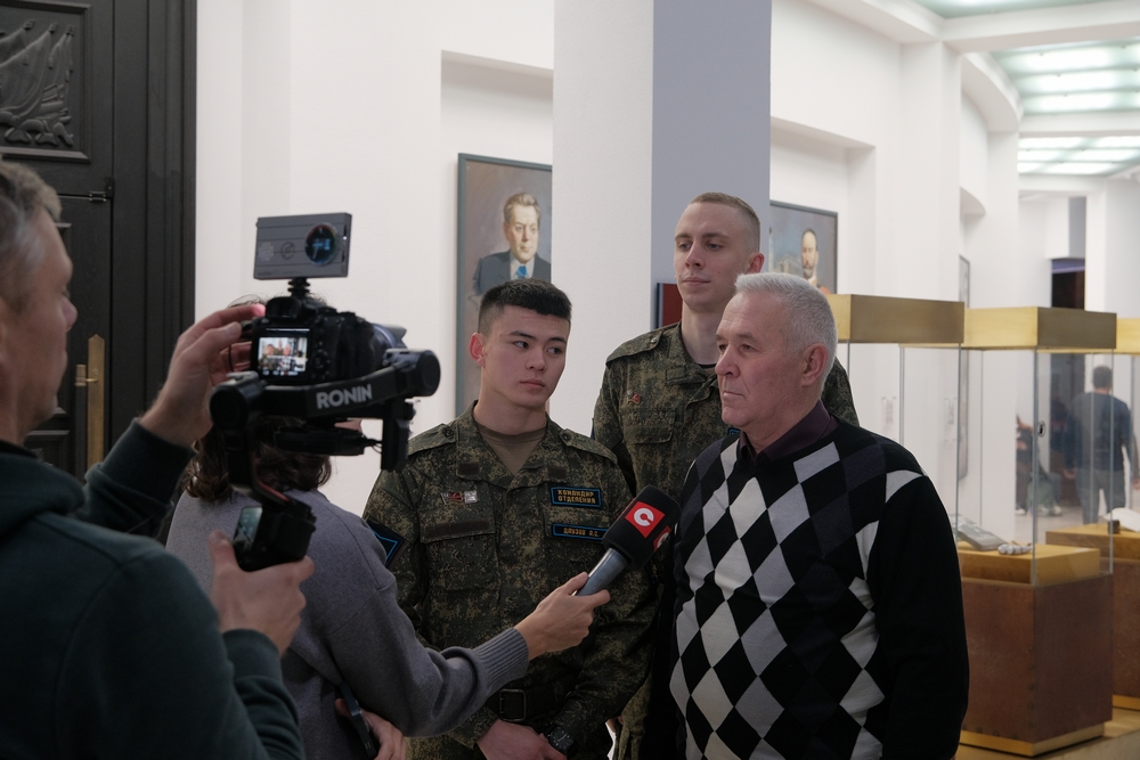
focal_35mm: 45
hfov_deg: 43.6
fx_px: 1425
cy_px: 380
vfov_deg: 29.9
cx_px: 570
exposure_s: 1/100
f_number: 4
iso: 800
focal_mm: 30.1
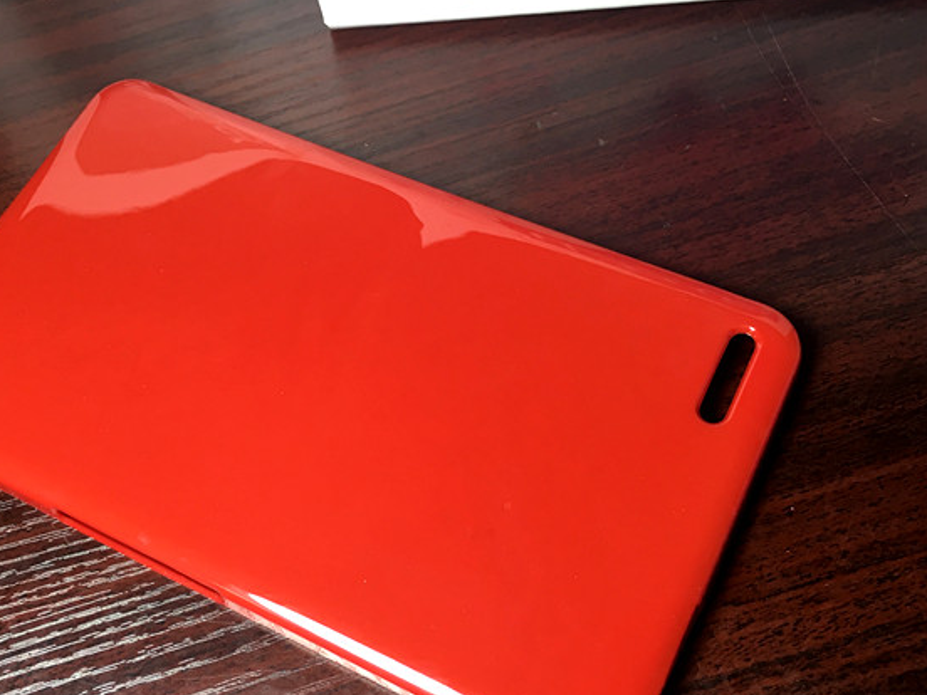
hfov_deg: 44.7
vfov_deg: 34.3
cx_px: 420
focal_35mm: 42
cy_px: 336
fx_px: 1125
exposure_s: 1/33
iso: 32
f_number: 2.2
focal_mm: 4.15
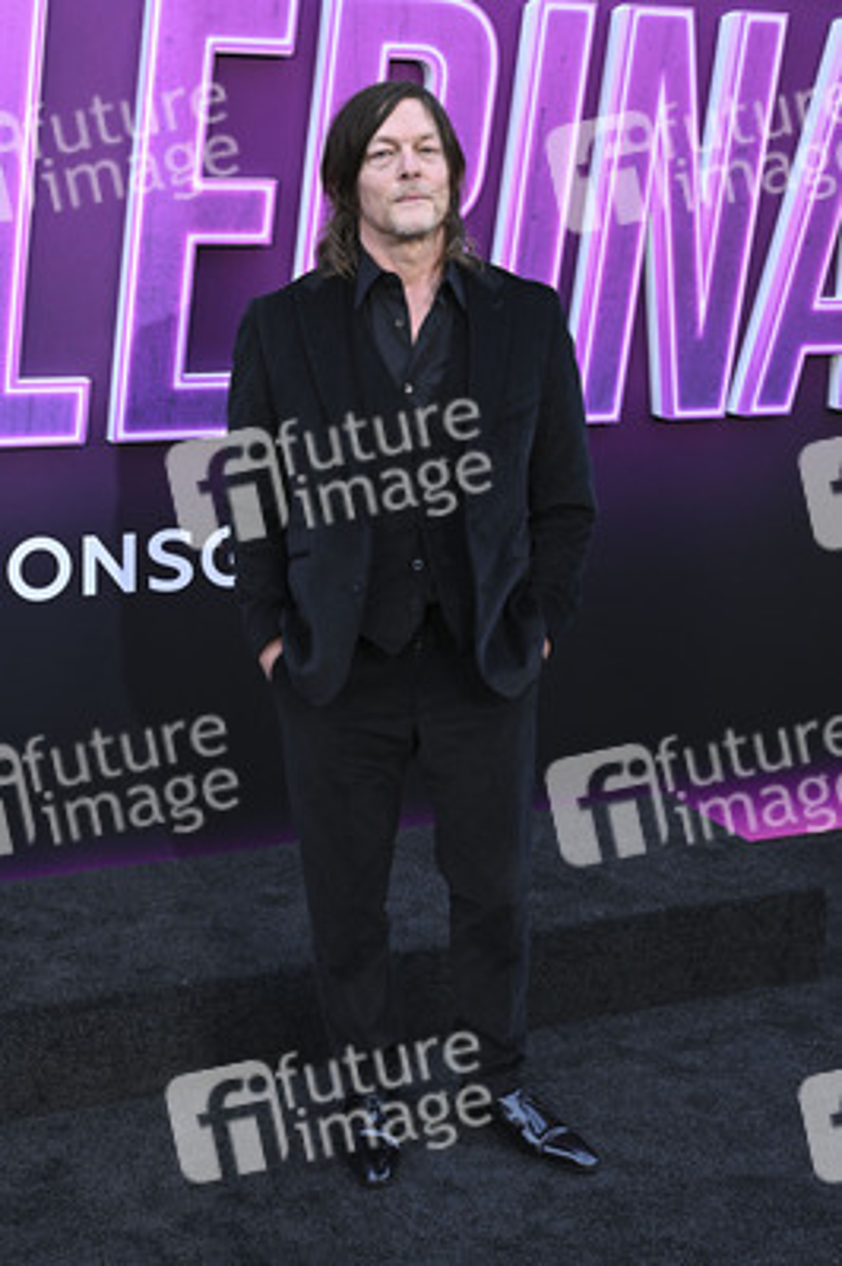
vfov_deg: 41.9
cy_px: 633
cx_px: 421
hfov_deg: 28.6
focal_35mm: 47
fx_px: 1652
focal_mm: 47
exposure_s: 1/320
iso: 1600
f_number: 5.6
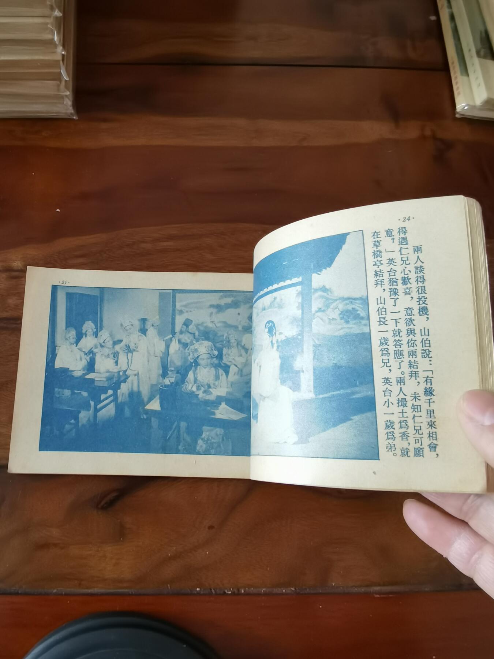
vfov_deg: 65.3
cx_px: 247
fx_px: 514
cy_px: 330
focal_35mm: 27
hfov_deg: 51.4
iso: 400
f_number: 2.2
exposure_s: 1/25
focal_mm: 2.26
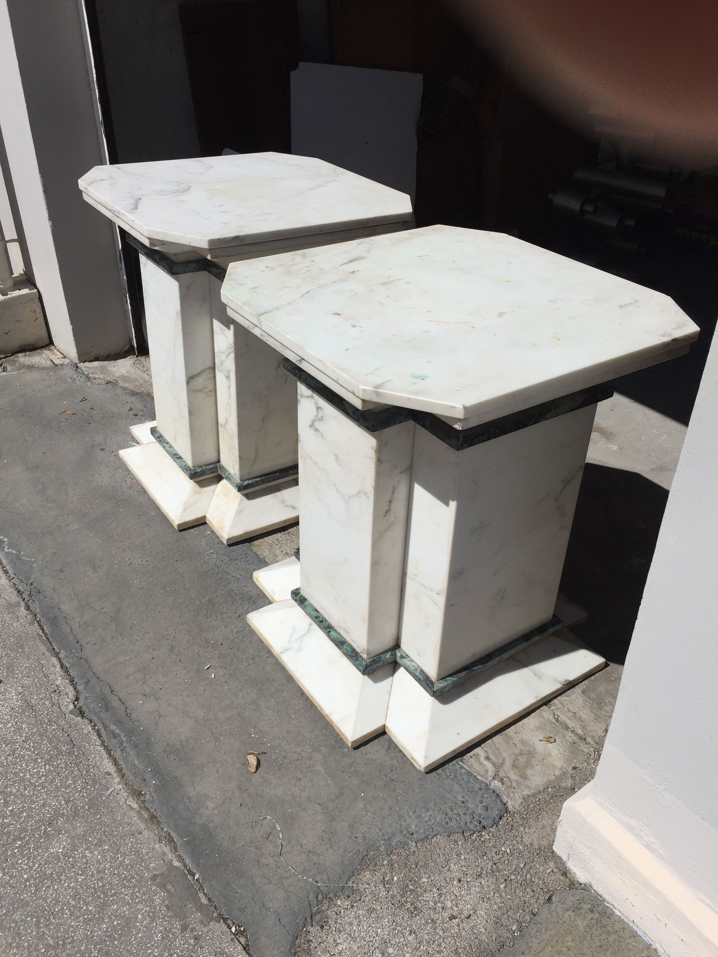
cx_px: 359
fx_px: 802
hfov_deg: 48.2
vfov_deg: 61.7
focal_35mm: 29
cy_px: 478
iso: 32
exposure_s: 1/6623
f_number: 2.2
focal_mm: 4.15
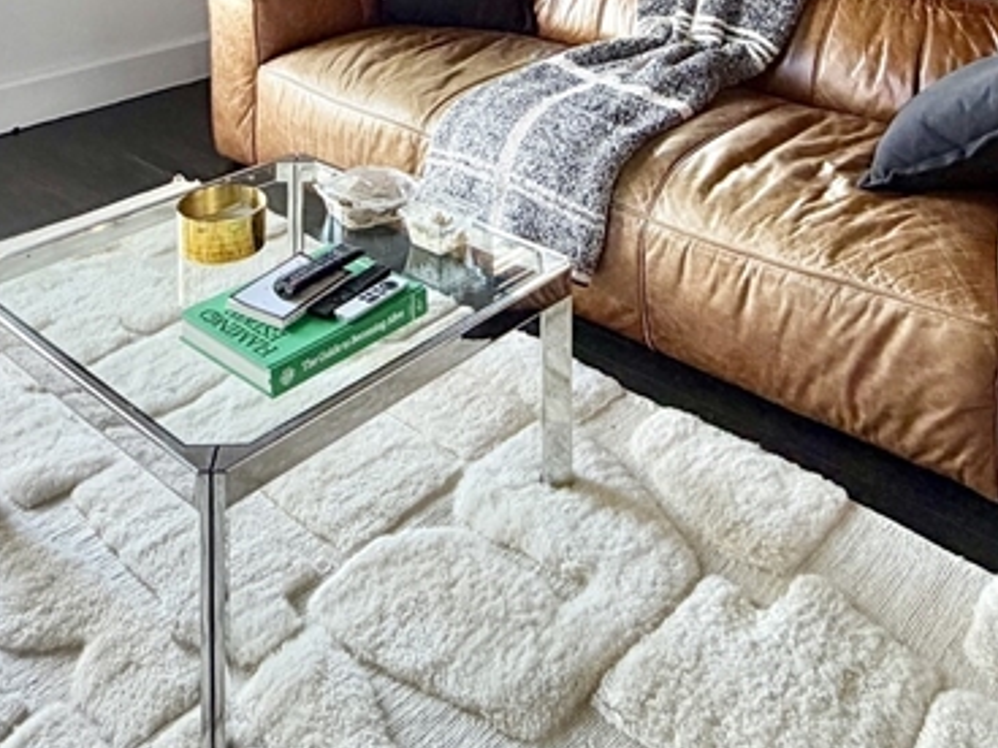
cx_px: 480
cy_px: -206
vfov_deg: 29.9
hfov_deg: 47.9
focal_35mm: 39
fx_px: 1124
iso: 160
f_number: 2.2
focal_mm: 2.22
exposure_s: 1/121
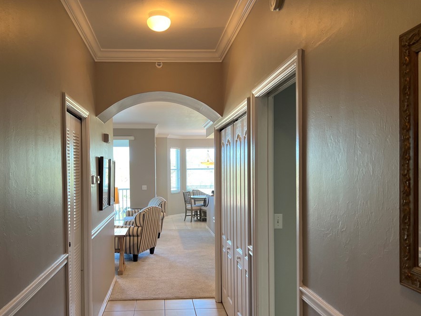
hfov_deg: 59.7
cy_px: 178
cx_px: 179
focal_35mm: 30
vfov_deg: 46.7
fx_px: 365
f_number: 1.5
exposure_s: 1/60
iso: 80
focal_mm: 5.7
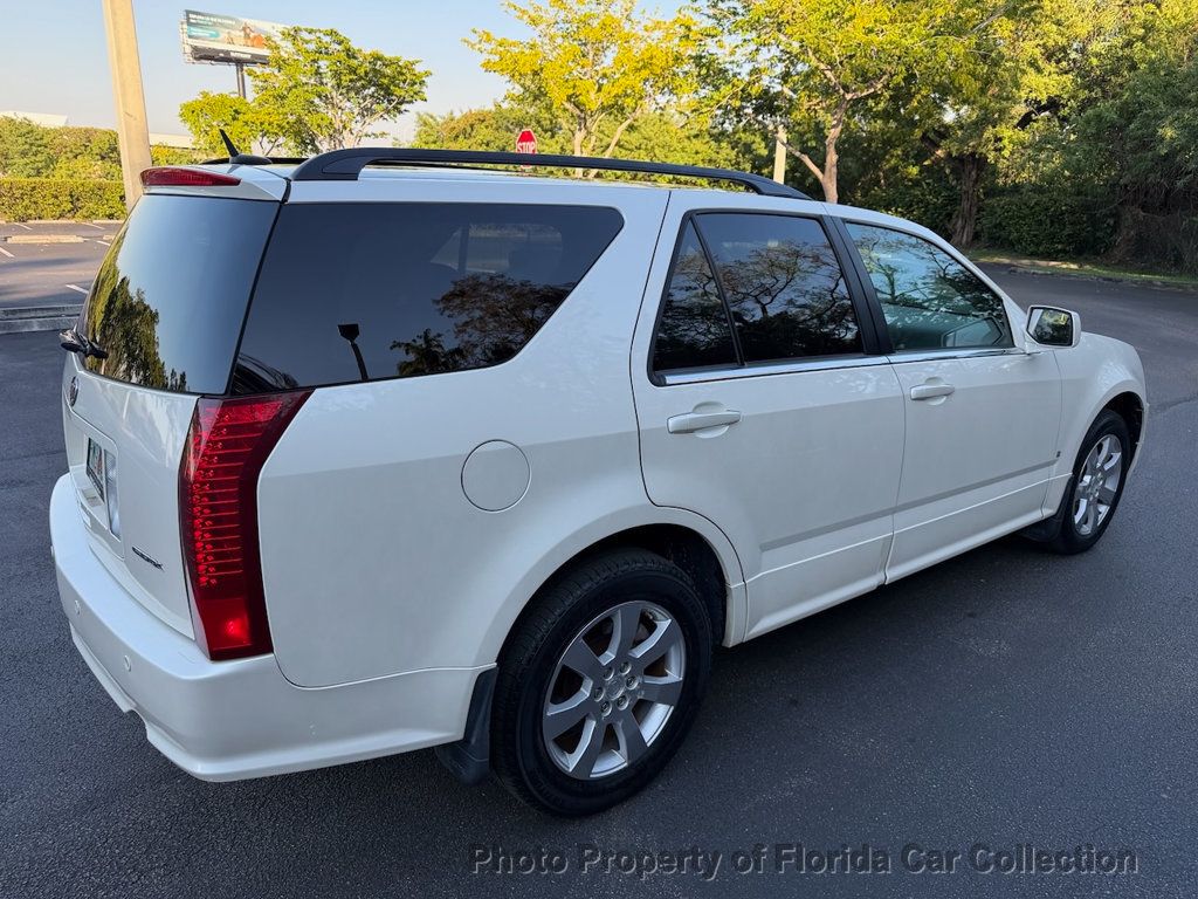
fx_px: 831
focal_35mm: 24
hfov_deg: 71.6
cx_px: 599
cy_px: 450
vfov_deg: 56.8
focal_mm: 6.76
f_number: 1.78
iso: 80
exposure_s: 1/689
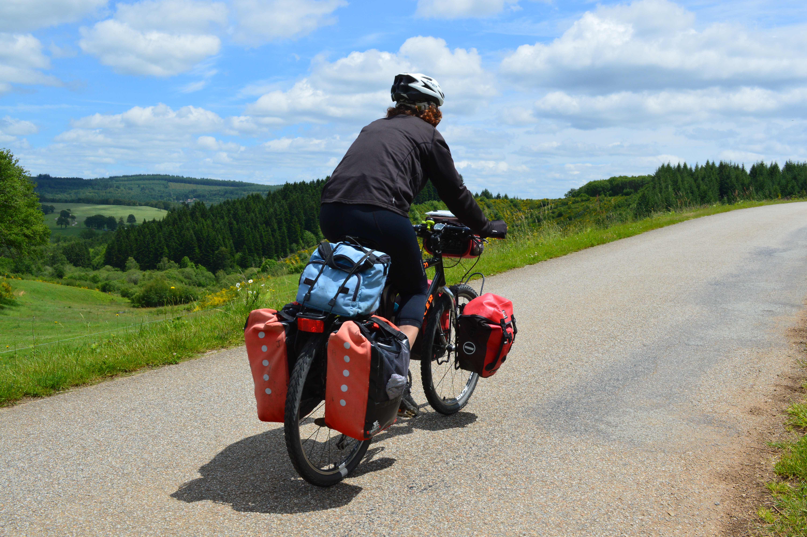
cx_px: 404
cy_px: 268
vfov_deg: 36.8
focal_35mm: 36
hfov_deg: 53.2
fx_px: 806
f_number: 11
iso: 400
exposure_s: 1/500
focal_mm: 24
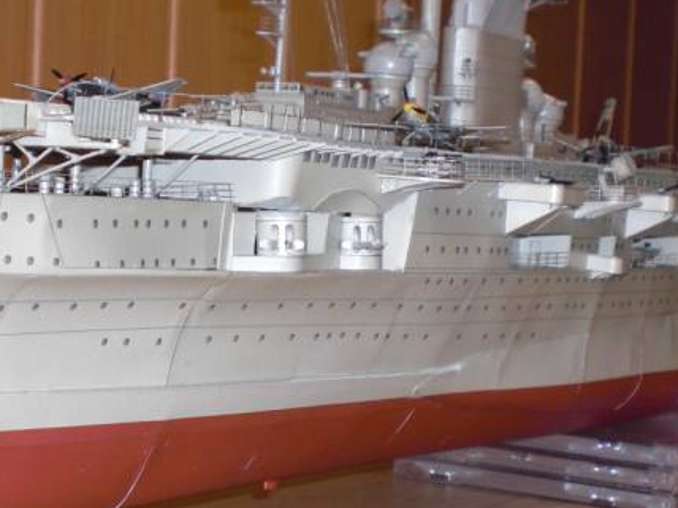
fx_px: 1782
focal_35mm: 91
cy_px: 320
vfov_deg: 16.2
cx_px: 277
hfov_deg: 21.5
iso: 100
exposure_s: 1/60
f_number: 3.1
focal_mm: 6.3
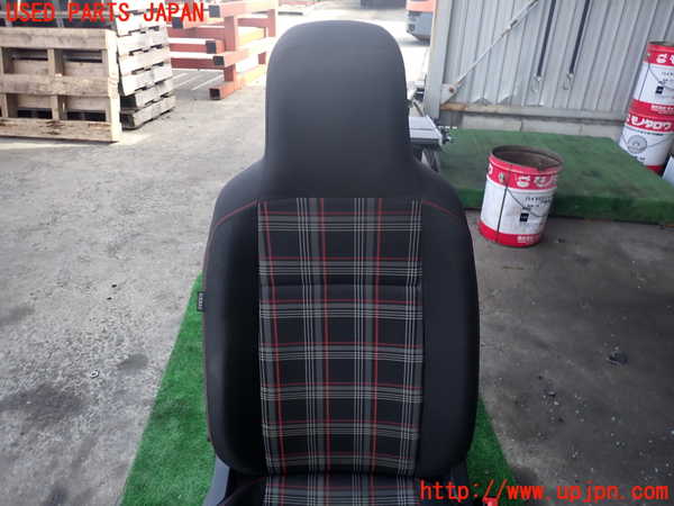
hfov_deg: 69.4
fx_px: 487
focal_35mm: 25
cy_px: 253
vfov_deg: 54.9
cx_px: 337
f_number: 5.6
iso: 100
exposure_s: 1/30
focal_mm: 4.5
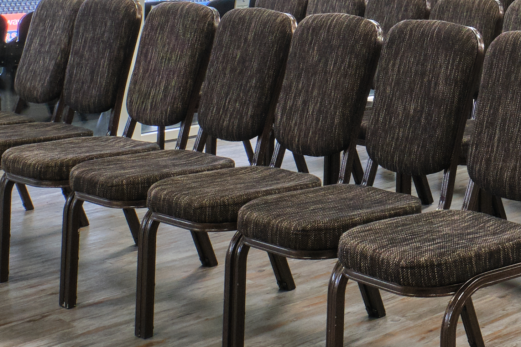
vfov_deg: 19.4
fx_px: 926
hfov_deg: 26.3
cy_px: -118
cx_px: 692
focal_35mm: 64
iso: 160
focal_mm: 10
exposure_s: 1/6
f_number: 9
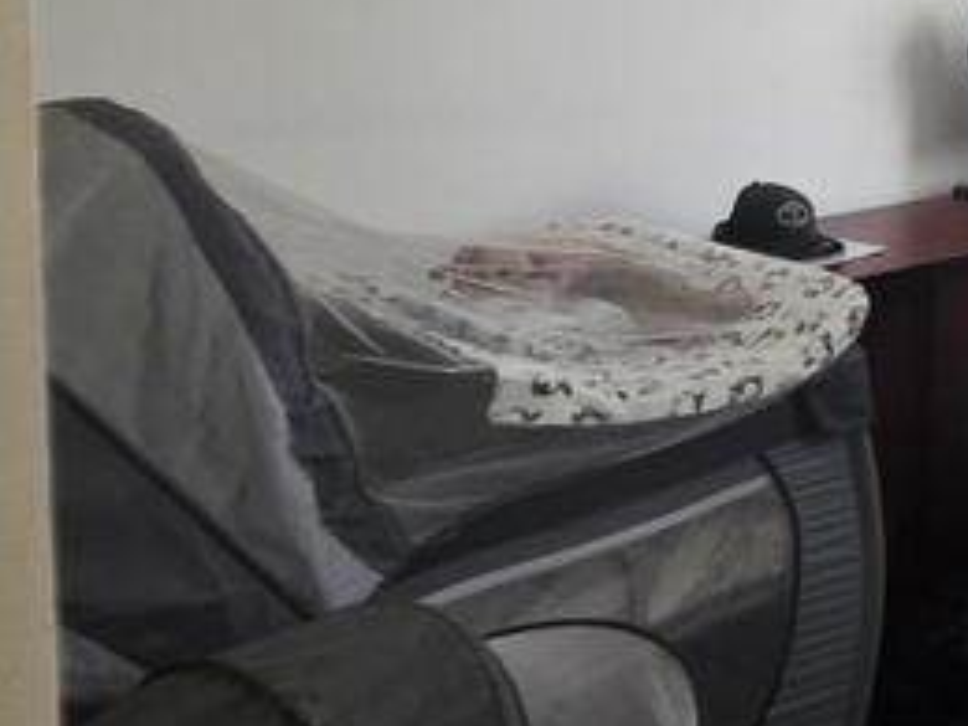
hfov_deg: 31.1
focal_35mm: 40
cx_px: 1366
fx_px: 1119
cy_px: 74
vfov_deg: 34.0
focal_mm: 2.2
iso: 250
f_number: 1.9
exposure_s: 1/50.3
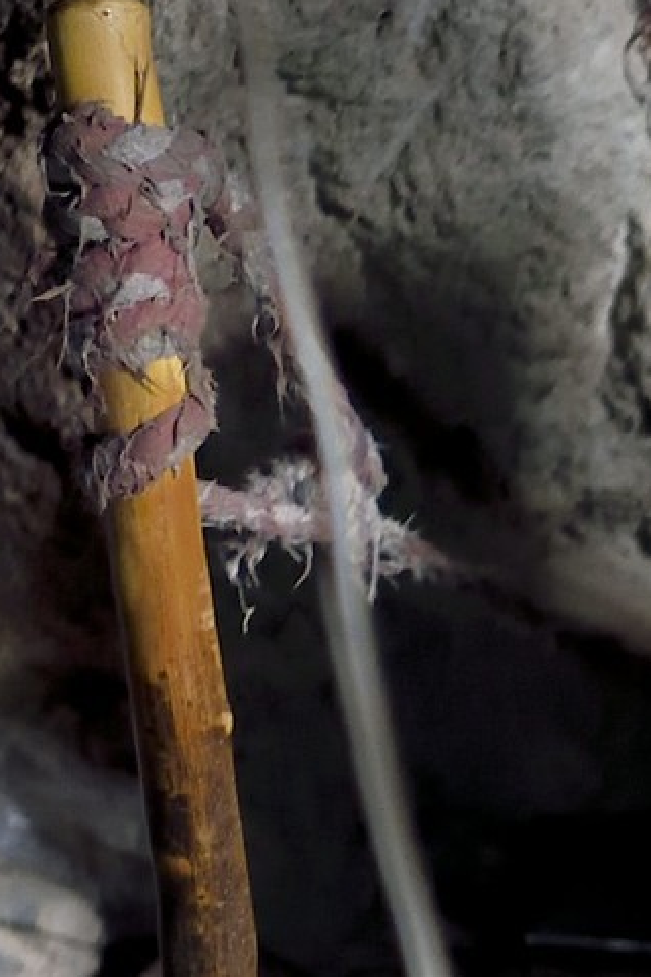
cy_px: 1478
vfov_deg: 8.9
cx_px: 1621
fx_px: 6103
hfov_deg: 5.8
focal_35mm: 225
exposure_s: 1/320
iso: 1600
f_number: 2.8
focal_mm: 45
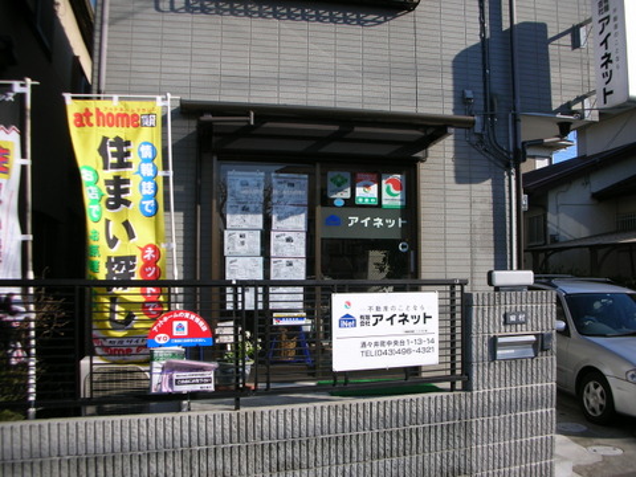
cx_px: 318
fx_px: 643
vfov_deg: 40.7
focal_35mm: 35
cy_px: 238
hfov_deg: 52.6
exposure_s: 1/84
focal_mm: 5.8
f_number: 8.5
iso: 50
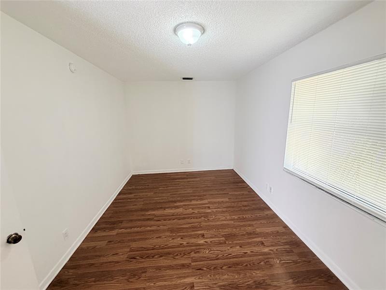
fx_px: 156
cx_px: 193
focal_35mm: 14
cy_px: 145
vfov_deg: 85.7
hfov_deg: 102.1
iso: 250
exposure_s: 1/120
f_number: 2.2
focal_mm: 2.22
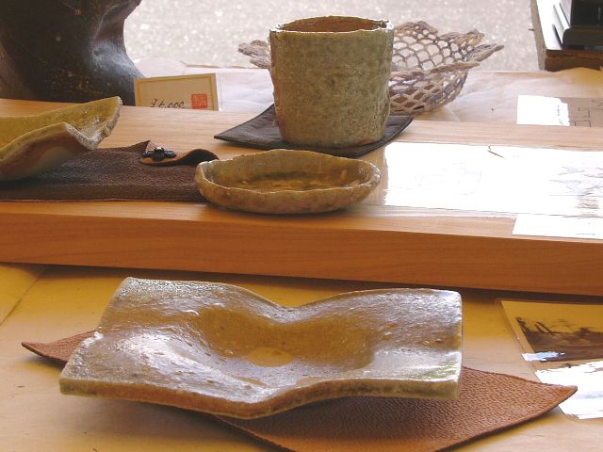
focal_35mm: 72
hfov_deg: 27.0
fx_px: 1254
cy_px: 226
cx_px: 302
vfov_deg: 20.4
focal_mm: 12
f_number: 3.3
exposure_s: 1/125
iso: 50
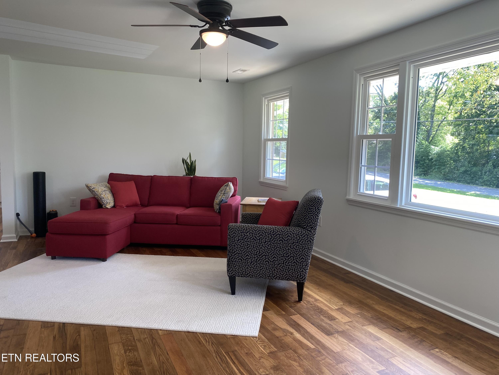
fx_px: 375
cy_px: 188
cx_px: 250
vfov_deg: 53.1
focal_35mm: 26
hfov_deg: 67.3
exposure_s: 1/120
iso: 100
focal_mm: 4.25
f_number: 1.8
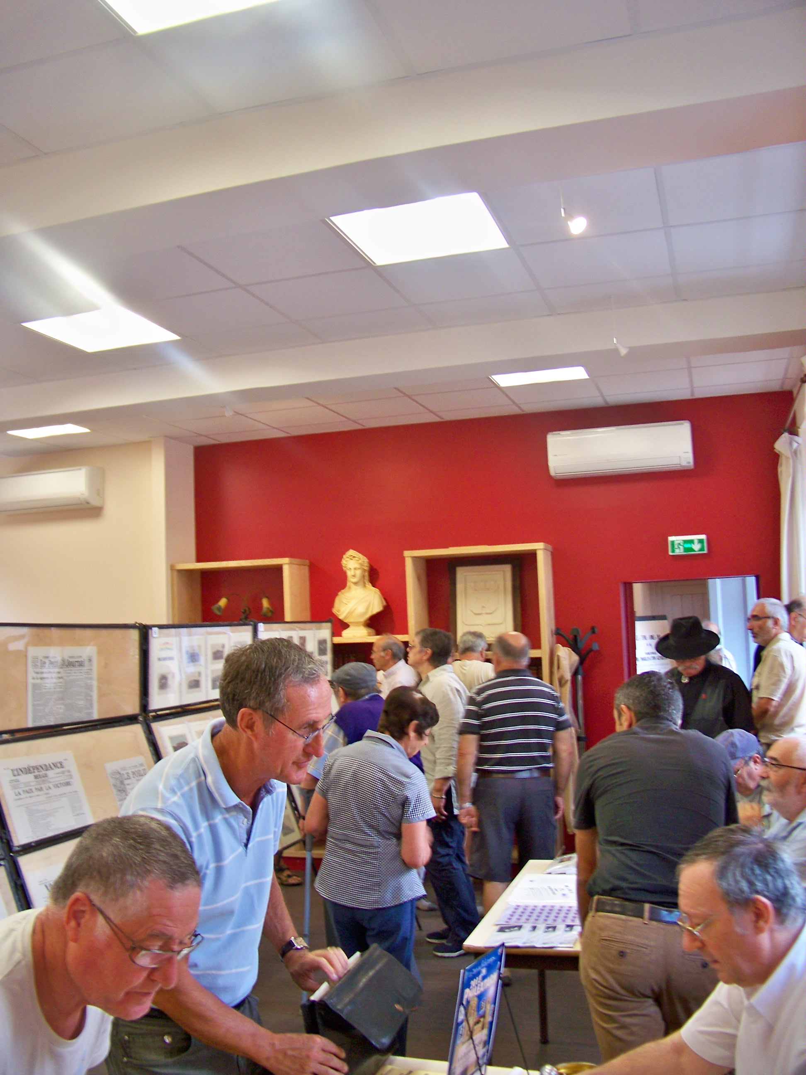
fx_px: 1024
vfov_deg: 55.4
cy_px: 538
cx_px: 403
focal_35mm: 33
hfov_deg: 42.9
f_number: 2.8
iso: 125
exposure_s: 1/30
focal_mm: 5.85
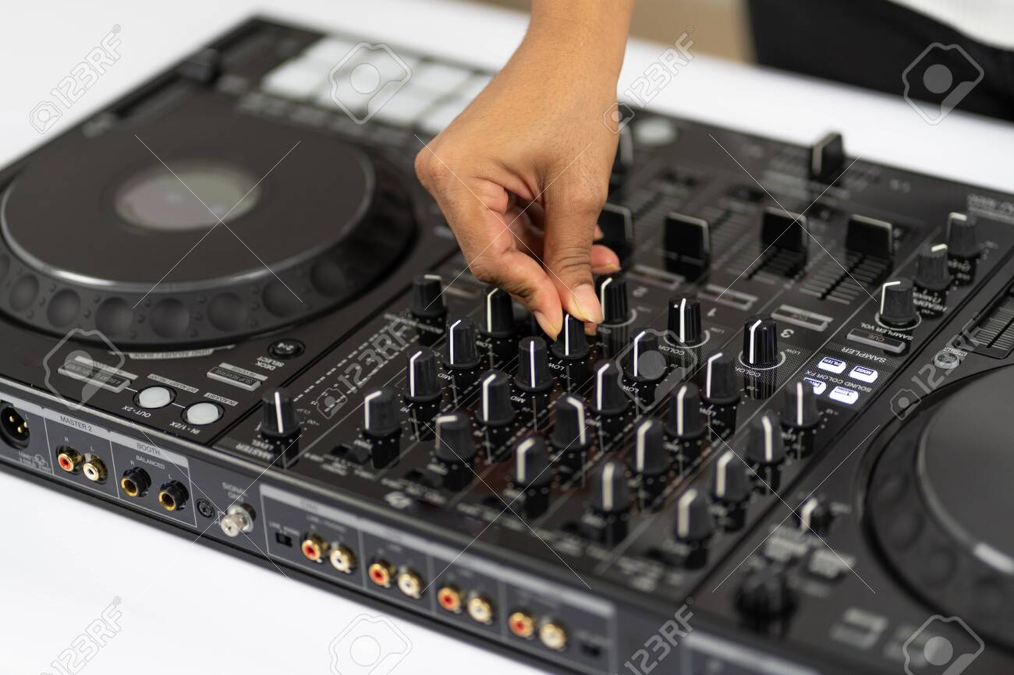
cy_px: 338
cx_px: 507
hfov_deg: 23.9
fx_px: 2393
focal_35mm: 85
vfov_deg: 16.1
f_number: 1.8
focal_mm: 85
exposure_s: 1/125
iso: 200
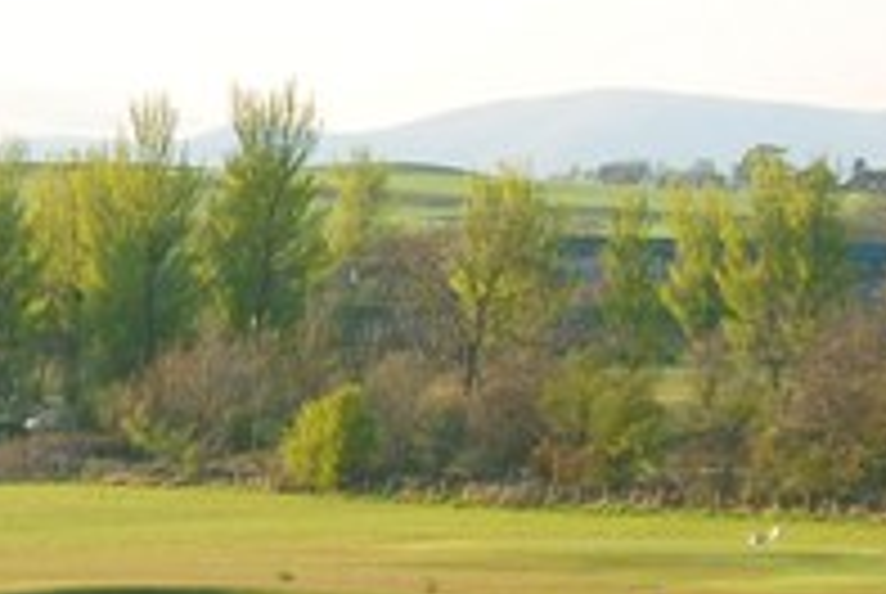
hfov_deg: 6.3
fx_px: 7887
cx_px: -864
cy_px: 641
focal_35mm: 320
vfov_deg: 4.3
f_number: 13
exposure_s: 1/100
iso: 200
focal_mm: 42
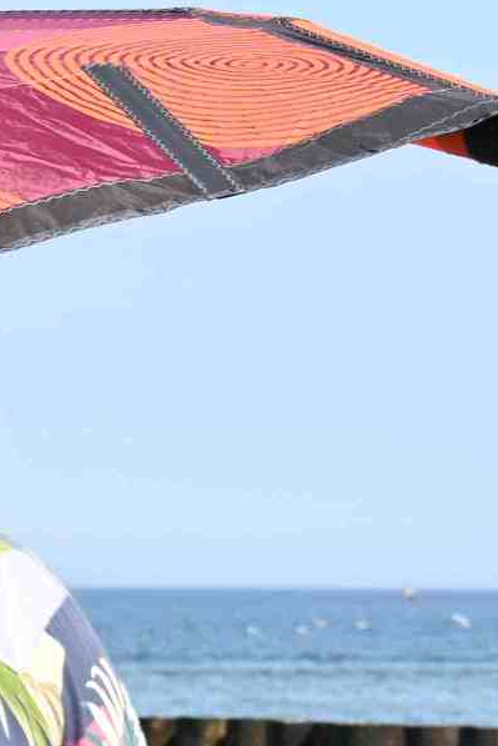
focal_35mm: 349
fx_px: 7237
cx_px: -1186
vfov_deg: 5.9
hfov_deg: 3.8
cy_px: 548
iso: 100
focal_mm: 50
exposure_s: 1/320
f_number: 6.3
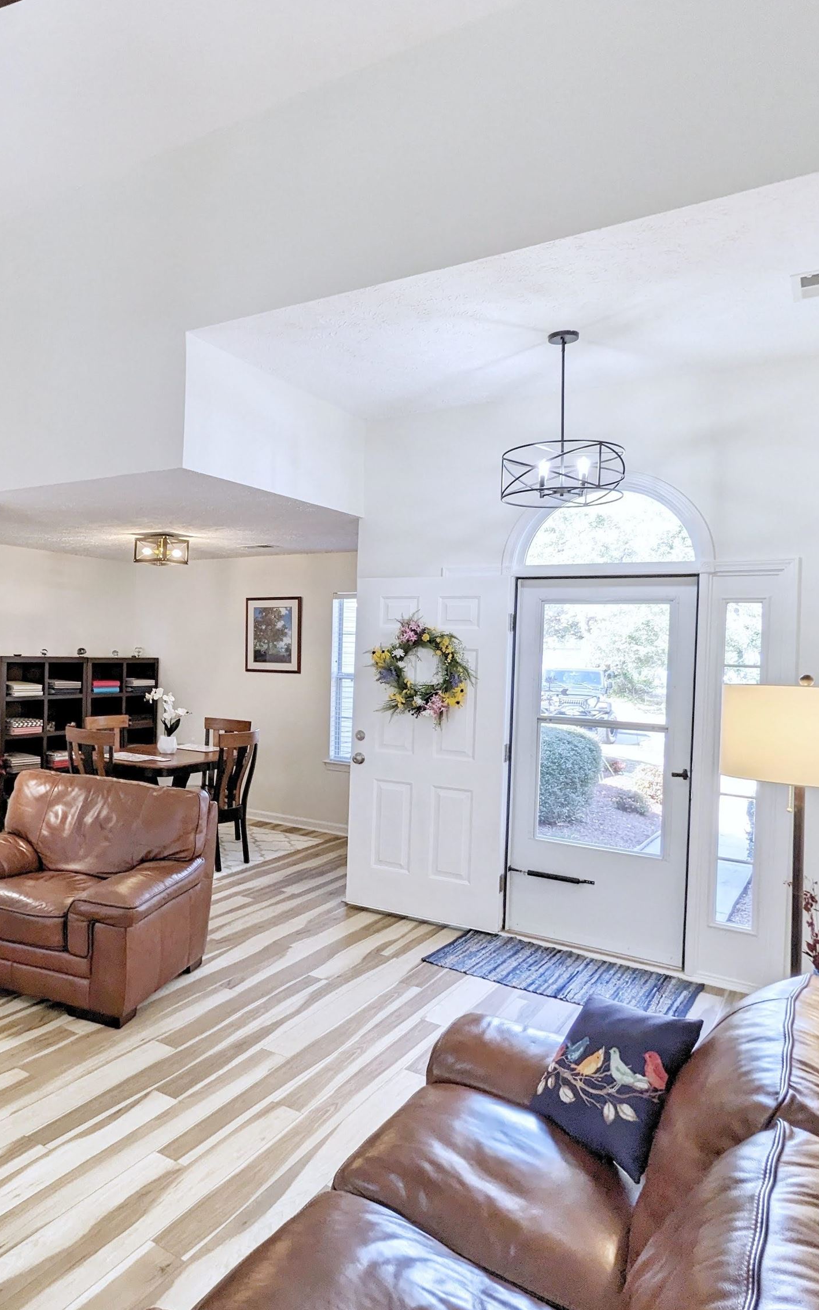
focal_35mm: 23
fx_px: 821
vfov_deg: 77.2
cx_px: 182
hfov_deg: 50.3
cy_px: 654
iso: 50
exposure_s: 1/60
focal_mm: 2.22
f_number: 2.2
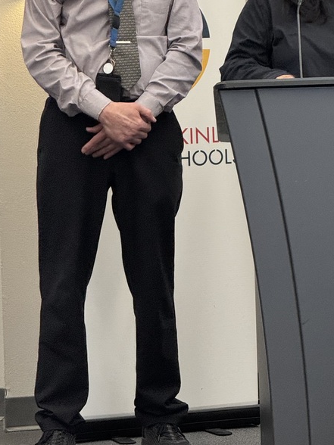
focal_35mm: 209
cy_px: 145
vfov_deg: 9.5
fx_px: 2689
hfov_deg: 7.1
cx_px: 275
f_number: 2.8
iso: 200
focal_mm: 15.66
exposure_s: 1/120
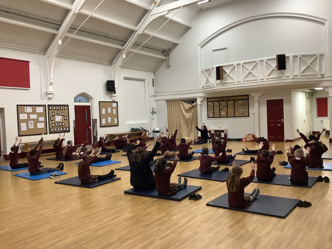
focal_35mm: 31
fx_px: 297
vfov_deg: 45.4
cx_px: 166
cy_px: 124
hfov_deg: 58.4
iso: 250
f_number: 2.4
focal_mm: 3.3
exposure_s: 1/50
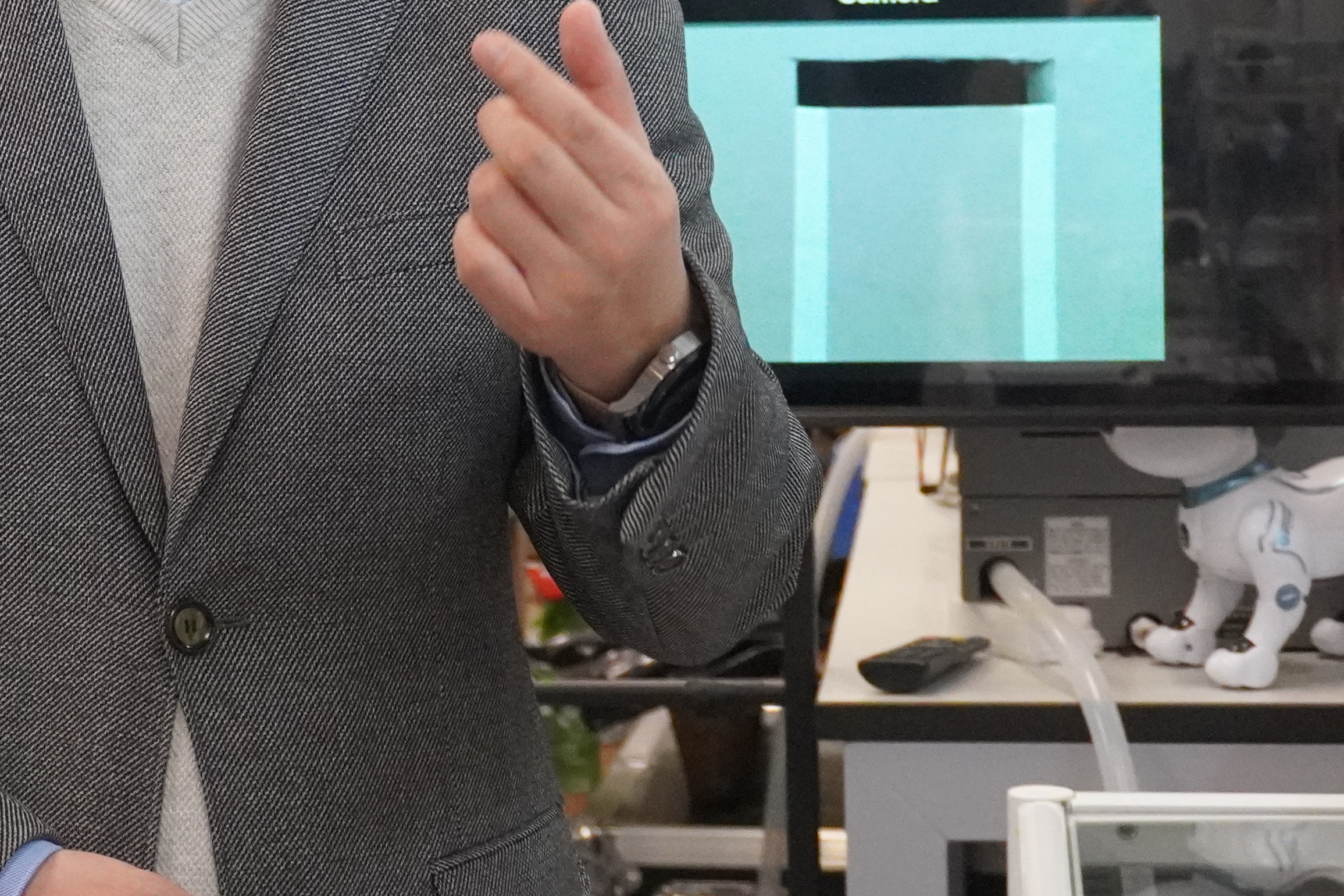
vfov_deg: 10.0
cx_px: 110
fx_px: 5088
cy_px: -46
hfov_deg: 14.9
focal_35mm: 136
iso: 5000
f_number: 5.6
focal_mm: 35
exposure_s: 1/160
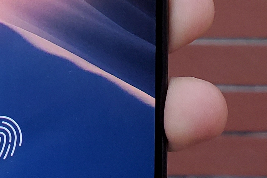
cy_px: -123
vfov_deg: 10.2
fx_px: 949
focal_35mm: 128
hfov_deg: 15.7
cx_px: -1
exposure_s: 1/100
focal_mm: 4.3
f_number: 2.4
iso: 200
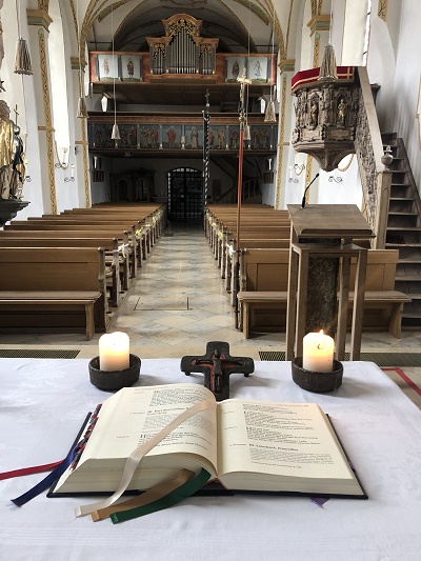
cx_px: 210
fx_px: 454
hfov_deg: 49.8
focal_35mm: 28
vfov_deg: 63.4
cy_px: 280
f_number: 1.8
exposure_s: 1/15
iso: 40
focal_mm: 4
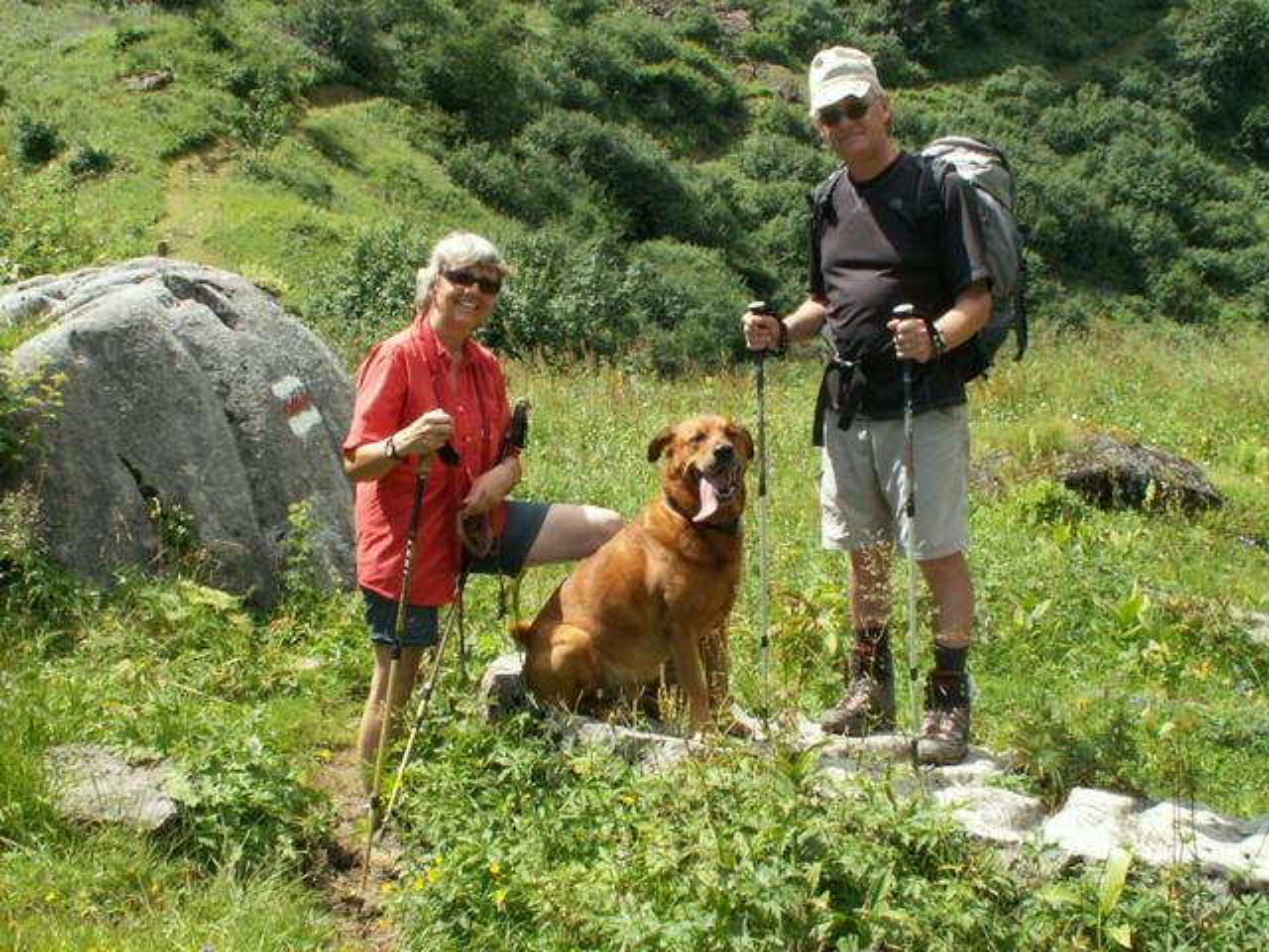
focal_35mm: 45
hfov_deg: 42.1
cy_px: 476
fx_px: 1650
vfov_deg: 32.2
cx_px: 634
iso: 50
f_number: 8
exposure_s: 1/60
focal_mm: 7.5
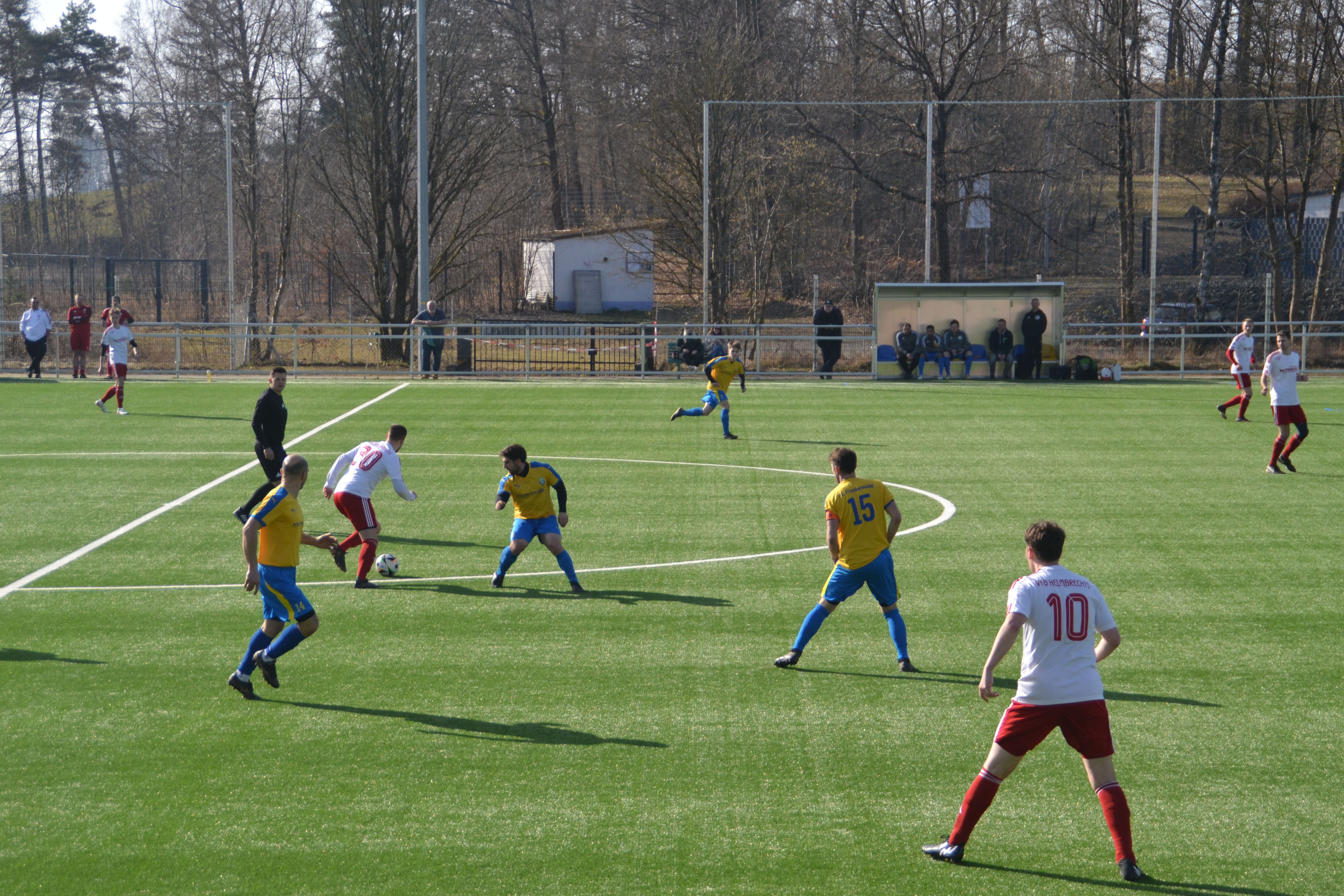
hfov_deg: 24.2
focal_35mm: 84
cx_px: 672
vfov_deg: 16.3
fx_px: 3136
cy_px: 448
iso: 400
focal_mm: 56
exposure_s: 1/1000
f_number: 5
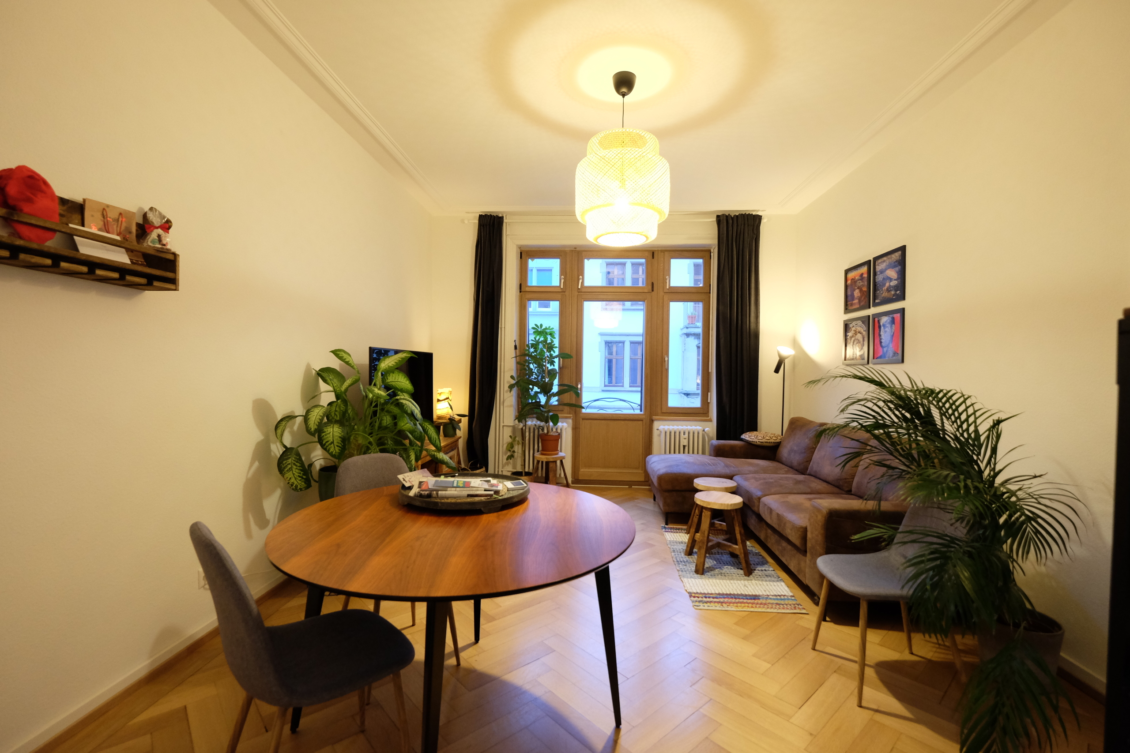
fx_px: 471
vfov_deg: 77.3
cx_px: 565
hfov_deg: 100.4
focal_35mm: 15
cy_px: 376
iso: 1600
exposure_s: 1/15
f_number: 4
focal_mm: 10
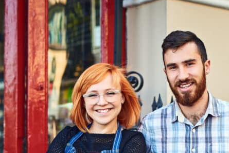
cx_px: 173
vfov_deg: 11.8
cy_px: 145
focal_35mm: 115
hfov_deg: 17.7
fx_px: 732
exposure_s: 1/500
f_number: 2
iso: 320
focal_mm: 50
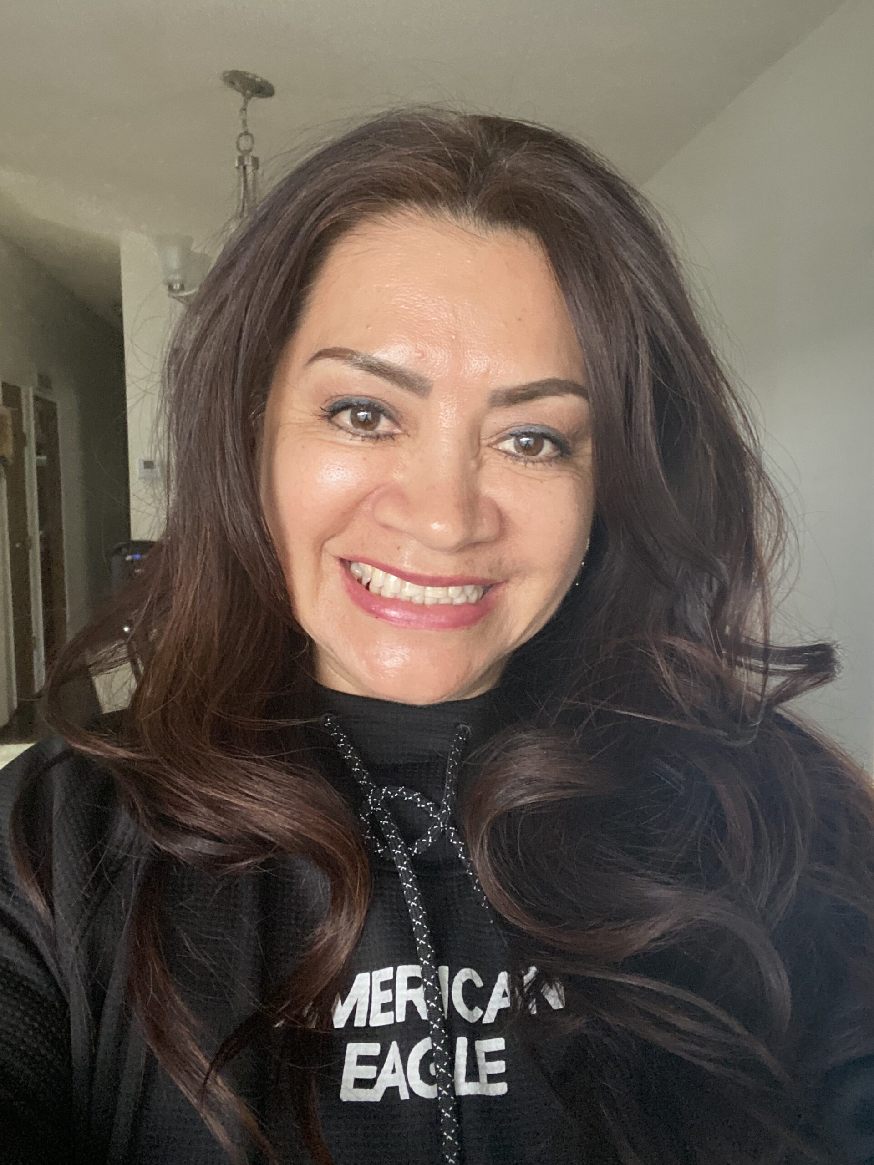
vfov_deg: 60.0
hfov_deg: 46.8
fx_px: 1010
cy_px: 582
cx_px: 437
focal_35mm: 30
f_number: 2.2
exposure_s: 1/45
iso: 400
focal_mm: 2.71
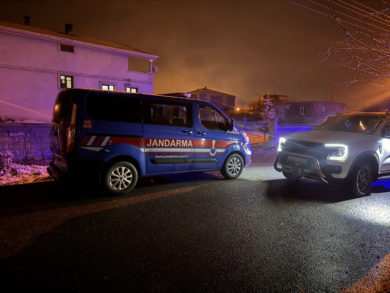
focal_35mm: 24
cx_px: 195
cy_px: 146
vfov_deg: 56.8
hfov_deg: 71.6
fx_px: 270
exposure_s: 1/2
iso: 1600
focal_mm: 6.76
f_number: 1.78
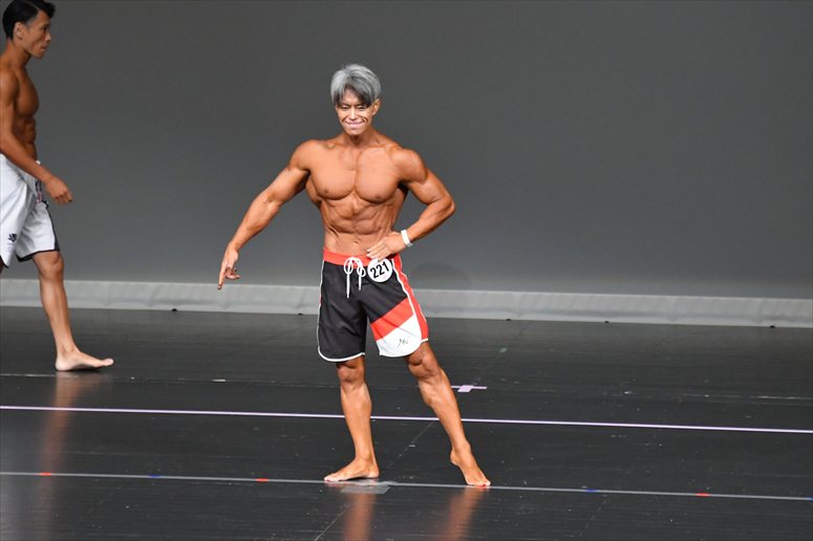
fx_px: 7110
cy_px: 270
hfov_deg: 6.5
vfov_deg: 4.4
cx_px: 406
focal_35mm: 315
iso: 5000
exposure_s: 1/400
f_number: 5.6
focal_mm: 210
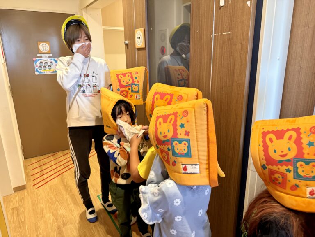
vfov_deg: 56.8
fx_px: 218
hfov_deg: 71.6
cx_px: 158
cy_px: 118
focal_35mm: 24
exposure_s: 1/80
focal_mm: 6.76
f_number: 1.78
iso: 200
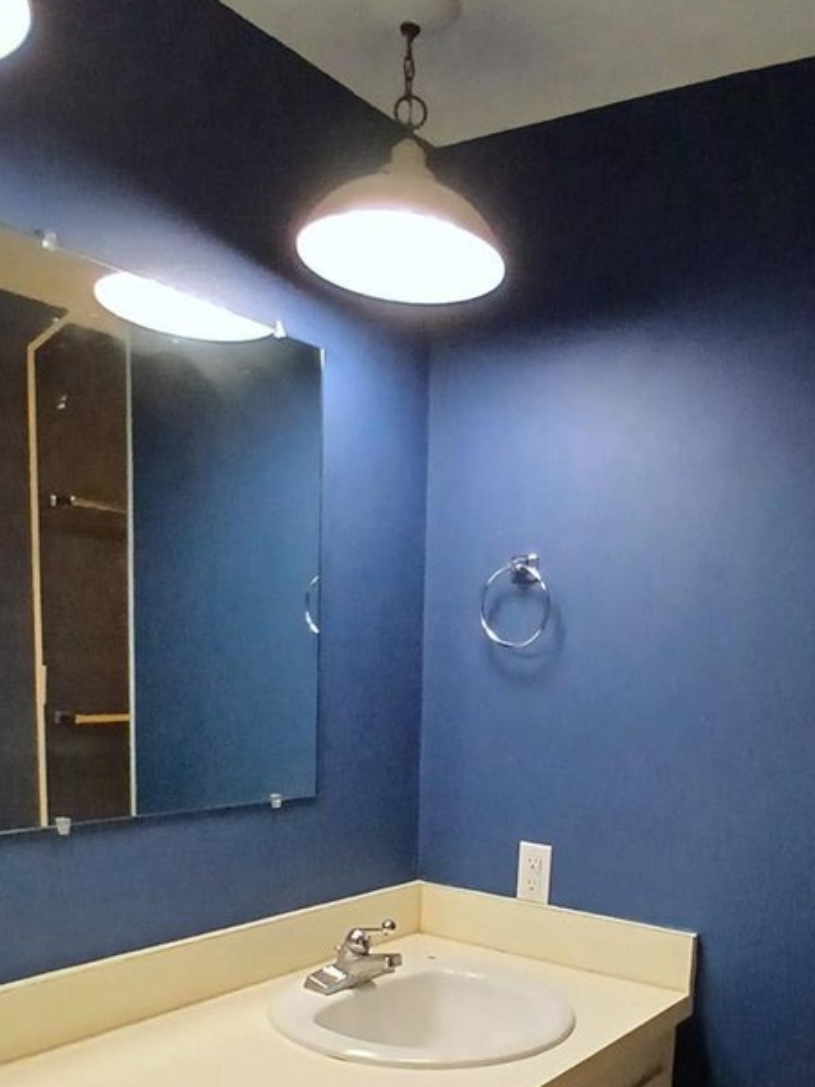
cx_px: 527
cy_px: 810
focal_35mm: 32
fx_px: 1005
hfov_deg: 43.7
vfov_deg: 54.3
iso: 200
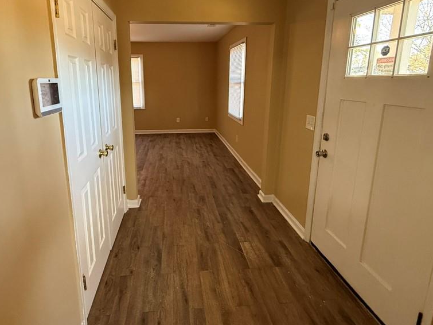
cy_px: 126
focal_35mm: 19
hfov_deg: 84.2
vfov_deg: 67.8
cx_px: 187
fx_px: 238
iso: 400
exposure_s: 1/60
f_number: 2.2
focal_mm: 2.22
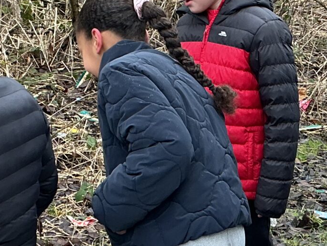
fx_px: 1021
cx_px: 210
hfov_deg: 18.2
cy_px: 225
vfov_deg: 13.6
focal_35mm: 108
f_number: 1.8
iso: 40
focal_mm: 3
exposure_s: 1/100
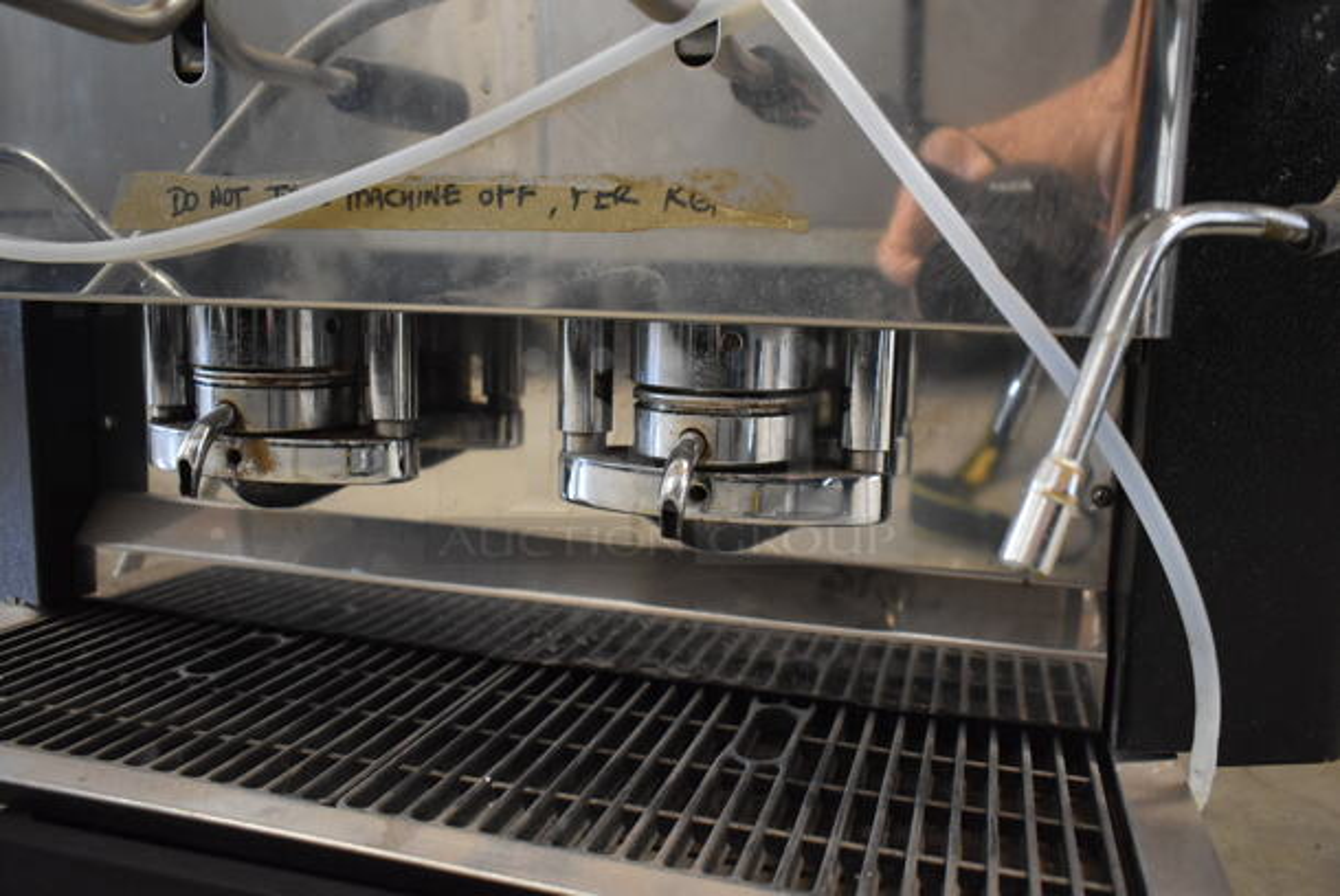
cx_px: 670
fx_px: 1118
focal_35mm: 30
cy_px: 448
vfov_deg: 43.7
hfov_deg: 61.9
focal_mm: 20
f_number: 4
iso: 2000
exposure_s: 1/60
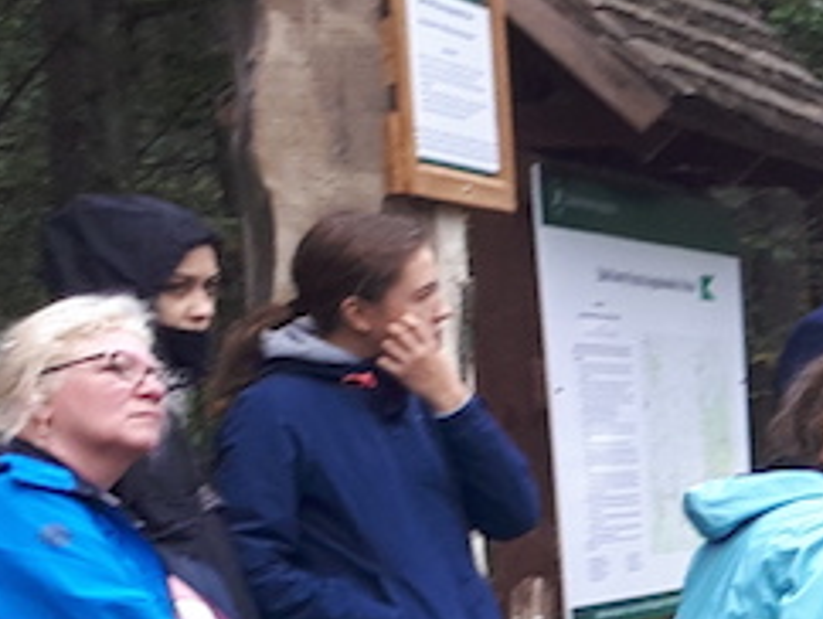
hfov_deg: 10.1
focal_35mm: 154
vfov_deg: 9.6
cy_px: 593
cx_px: 2326
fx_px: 3665
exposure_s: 1/111
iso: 40
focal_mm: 3.6
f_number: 1.9
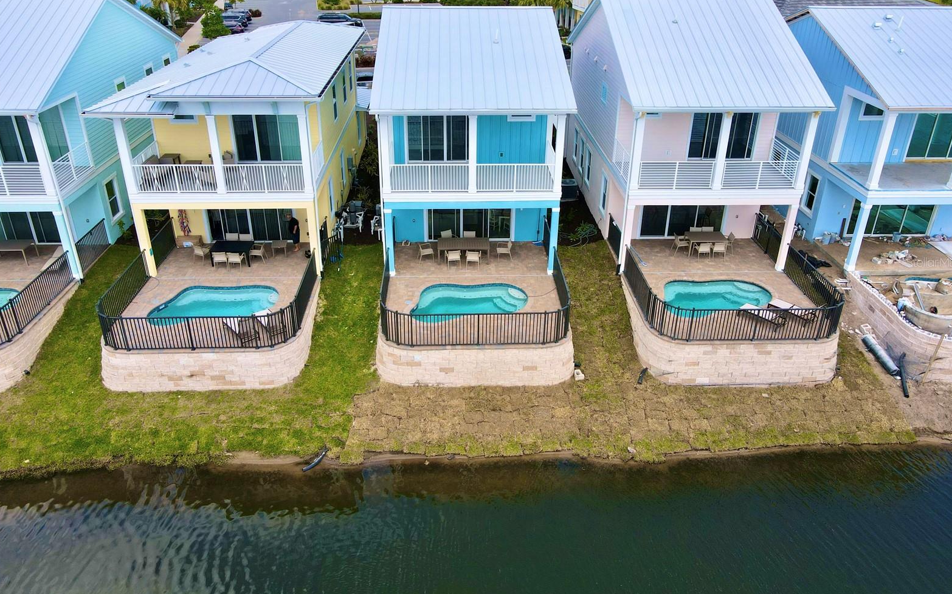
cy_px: 262
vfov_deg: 47.5
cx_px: 477
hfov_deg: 70.4
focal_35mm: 26
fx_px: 674
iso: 100
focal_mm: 4.5
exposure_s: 1/400
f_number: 2.8
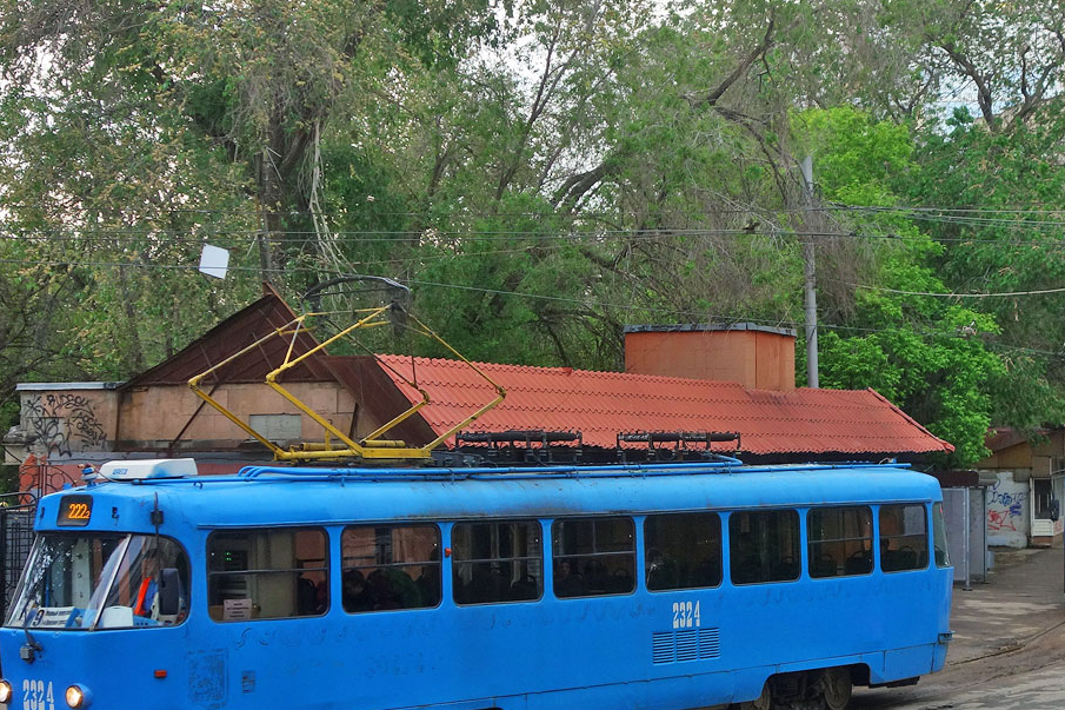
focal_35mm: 65
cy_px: 422
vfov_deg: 20.9
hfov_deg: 31.0
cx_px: 517
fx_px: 1922
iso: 250
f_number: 3.5
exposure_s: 1/200
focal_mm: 18.23
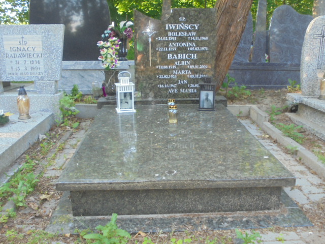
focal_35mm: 34
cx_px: 162
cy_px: 122
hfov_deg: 54.0
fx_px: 319
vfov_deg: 41.8
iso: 160
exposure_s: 1/30
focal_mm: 6.1
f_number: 4
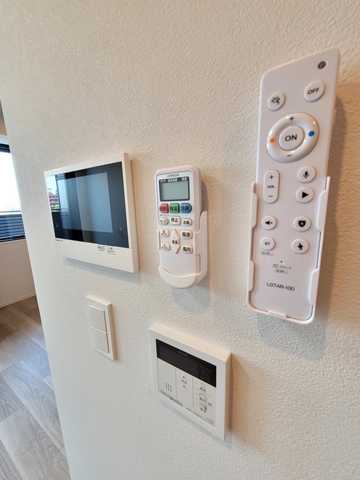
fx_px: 180
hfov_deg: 89.9
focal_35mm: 13
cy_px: 240
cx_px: 180
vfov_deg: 106.2
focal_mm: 2.2
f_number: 2.2
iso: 160
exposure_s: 1/50
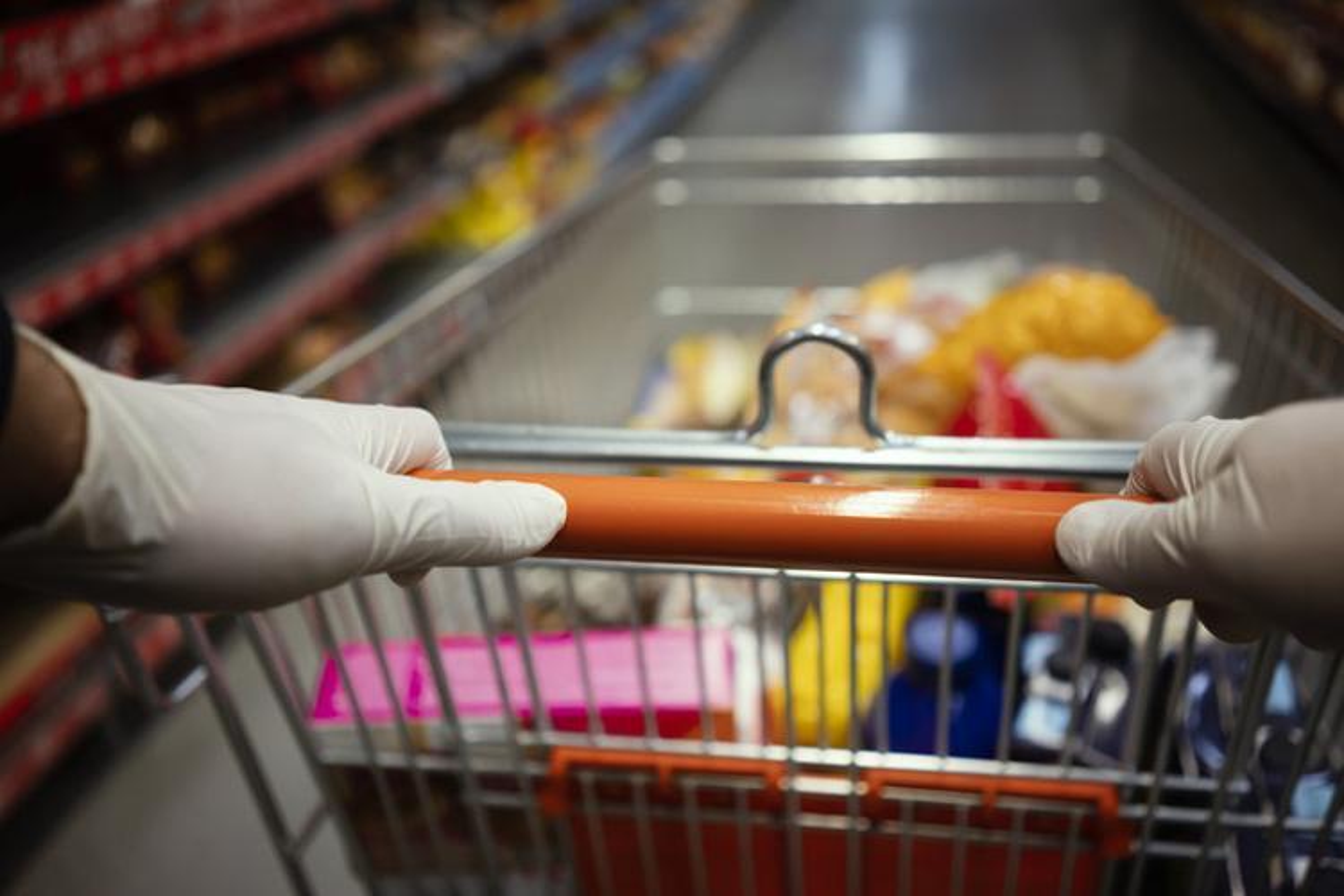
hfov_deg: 54.4
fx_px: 1307
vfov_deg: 37.9
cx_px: 672
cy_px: 448
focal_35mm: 35
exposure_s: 1/200
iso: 800
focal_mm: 35
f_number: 2.8
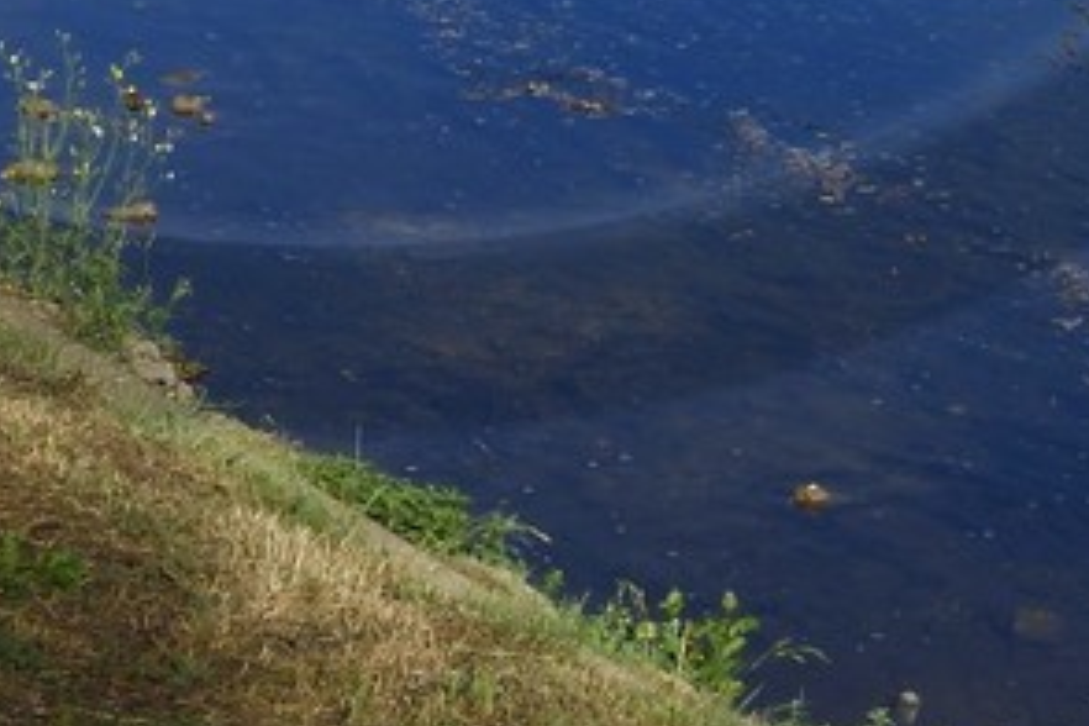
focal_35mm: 174
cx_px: 337
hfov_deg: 11.8
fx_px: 5263
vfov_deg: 7.3
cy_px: -1111
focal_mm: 32
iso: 200
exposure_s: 1/250
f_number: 14
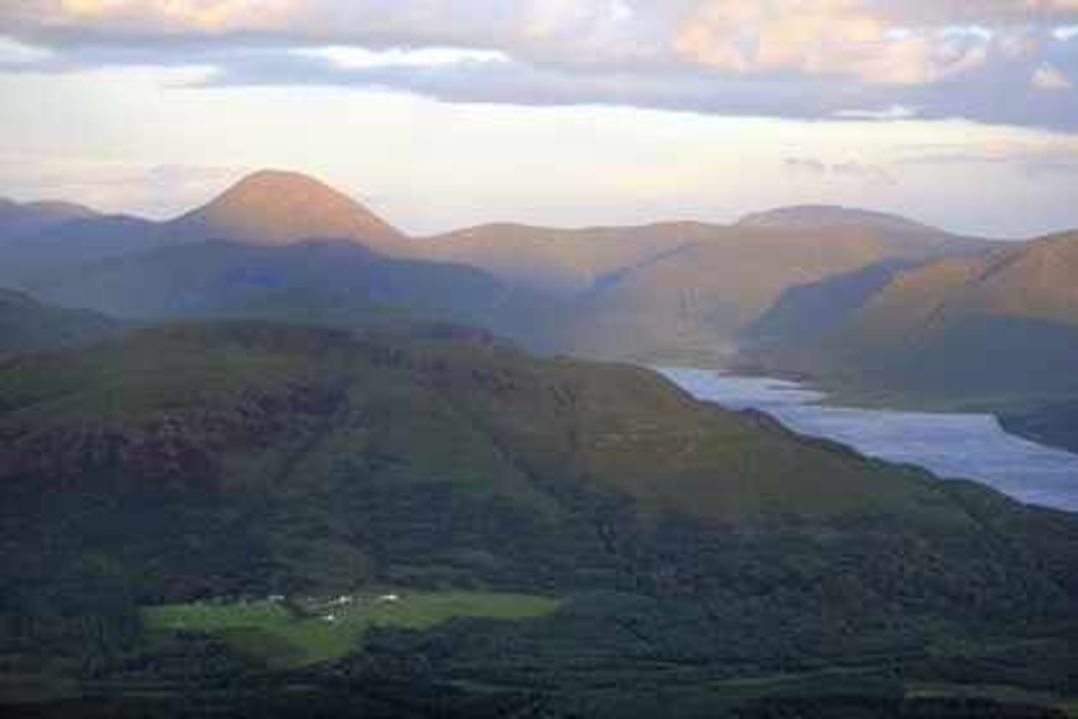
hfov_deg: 24.8
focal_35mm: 82
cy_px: 360
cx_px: 539
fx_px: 2455
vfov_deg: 16.7
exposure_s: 1/500
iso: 400
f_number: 3.2
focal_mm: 82
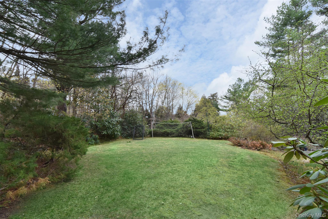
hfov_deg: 95.0
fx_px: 150
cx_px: 164
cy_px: 110
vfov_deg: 72.0
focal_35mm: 16
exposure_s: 1/125
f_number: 13
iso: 800
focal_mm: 11
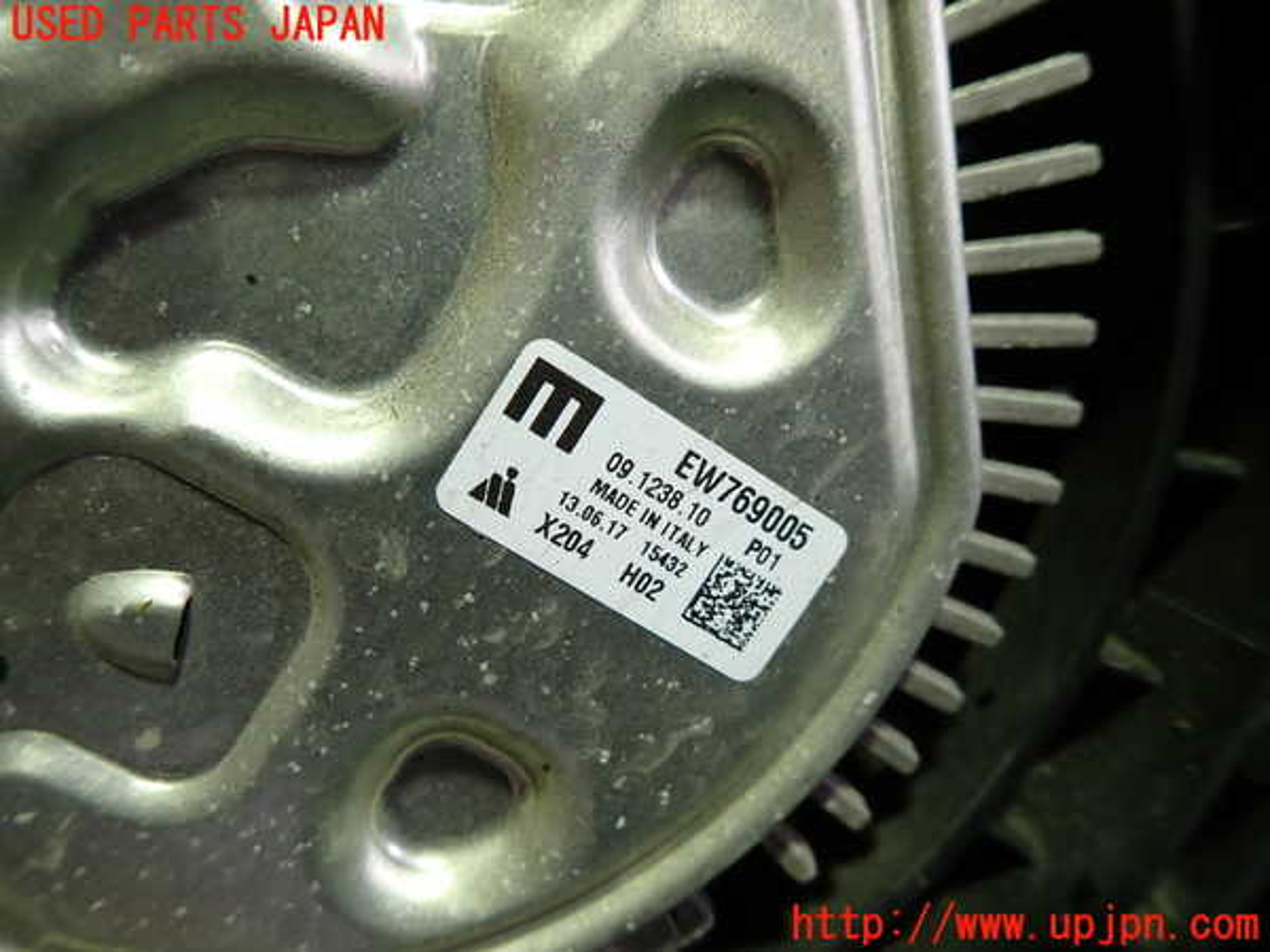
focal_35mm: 25
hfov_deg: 69.4
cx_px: 635
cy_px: 476
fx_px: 917
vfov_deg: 54.9
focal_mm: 4.5
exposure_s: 1/40
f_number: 2
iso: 200
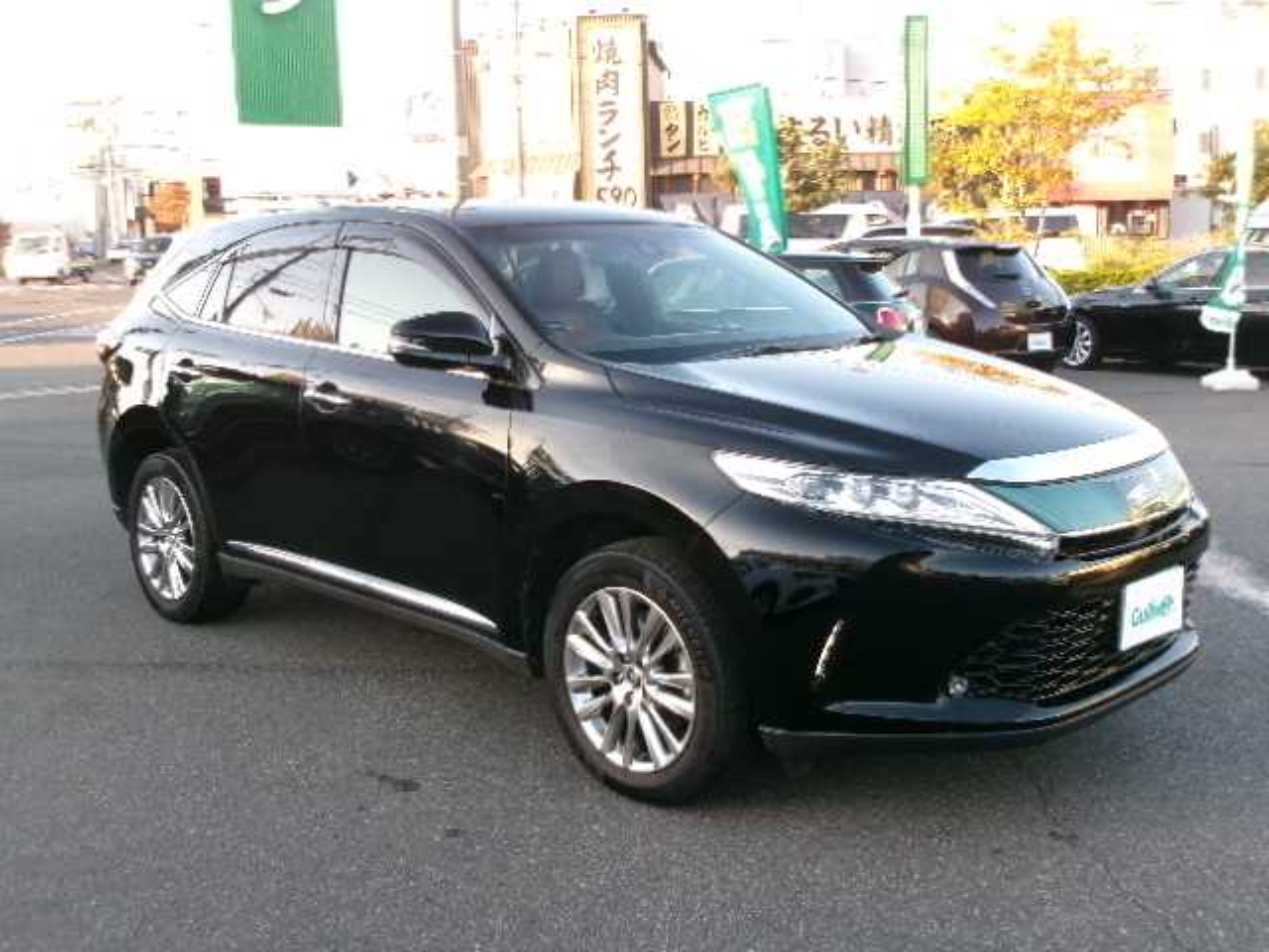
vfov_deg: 33.6
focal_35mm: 43
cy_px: 476
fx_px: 1576
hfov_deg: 43.9
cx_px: 634
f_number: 4.7
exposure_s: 1/40
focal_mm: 7.8
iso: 100
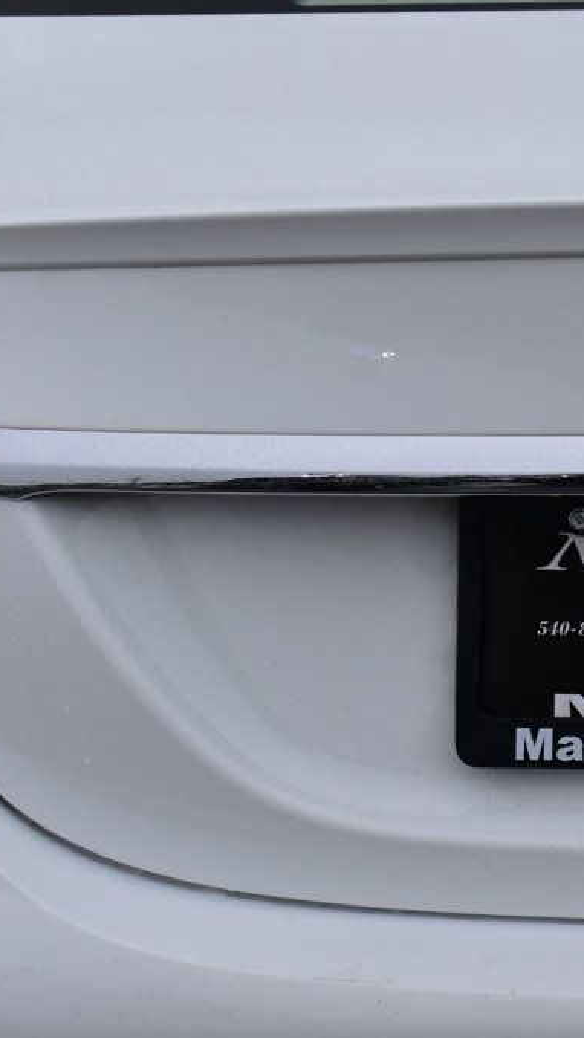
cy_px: 518
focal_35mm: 90
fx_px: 2477
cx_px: 741
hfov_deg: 13.0
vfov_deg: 23.7
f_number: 10
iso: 400
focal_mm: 38
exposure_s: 1/160
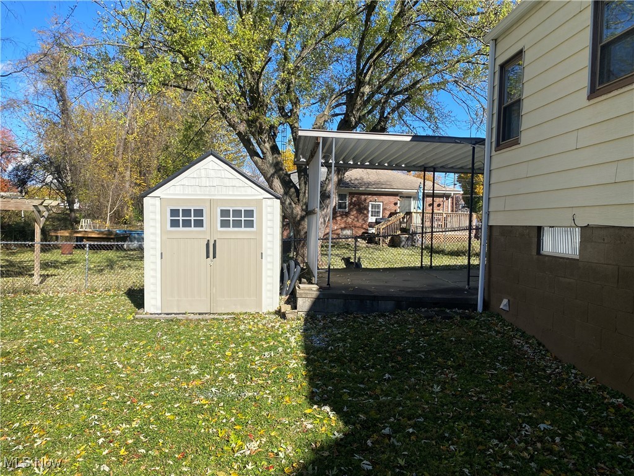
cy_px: 238
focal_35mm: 26
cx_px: 317
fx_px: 476
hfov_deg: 67.3
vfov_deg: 53.1
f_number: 1.8
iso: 32
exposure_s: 1/1996
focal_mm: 4.25
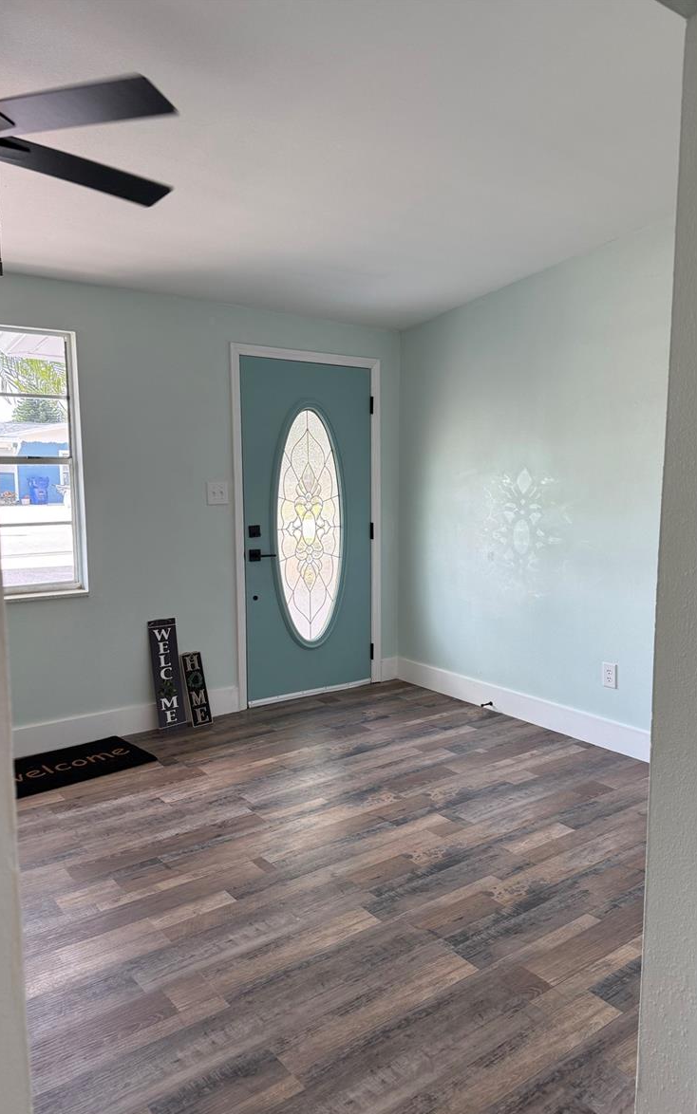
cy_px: 567
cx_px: 393
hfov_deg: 47.5
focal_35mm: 26
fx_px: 790
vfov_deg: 70.4
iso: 160
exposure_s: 1/191
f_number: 1.78
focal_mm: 6.76
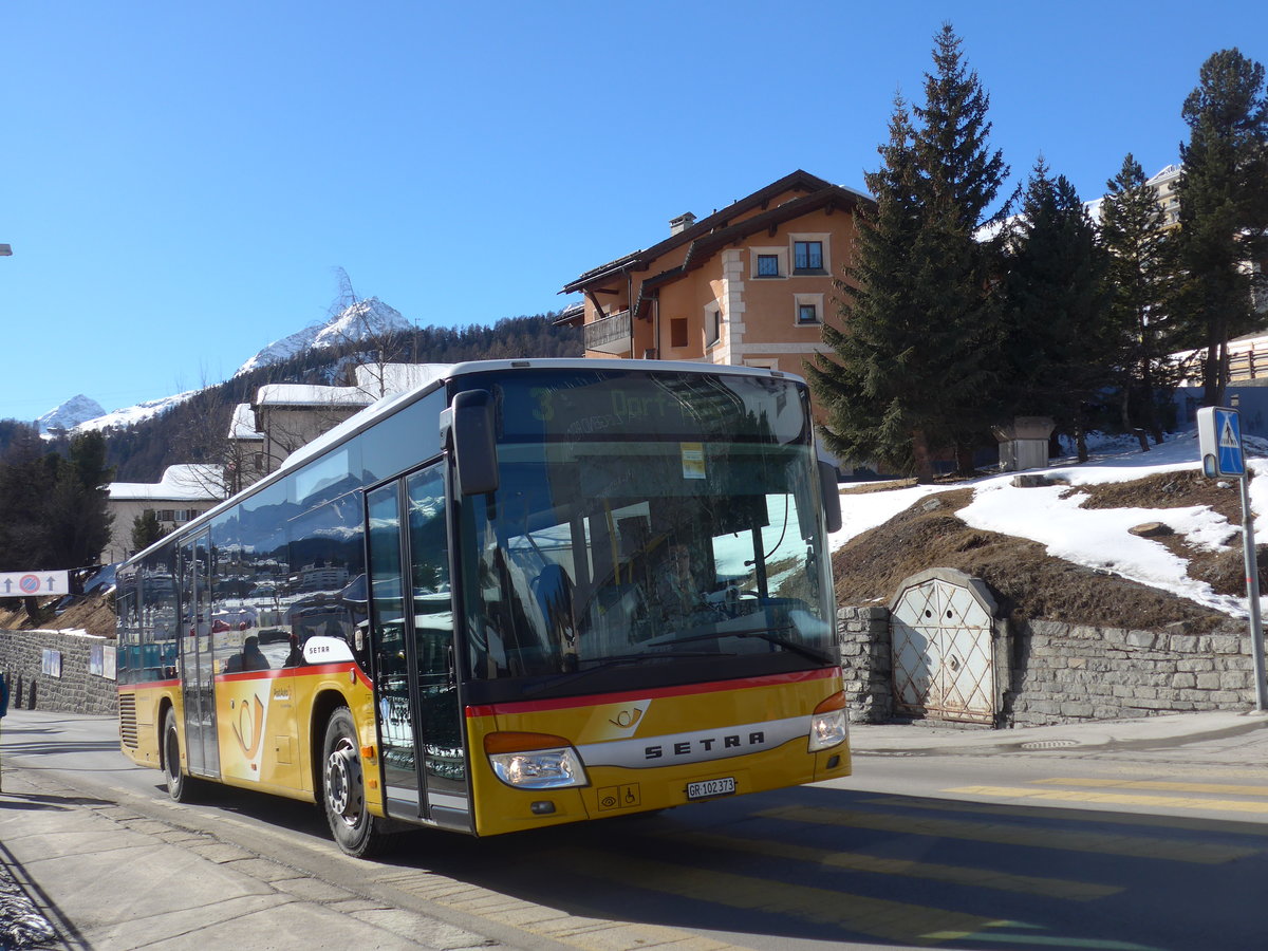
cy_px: 476
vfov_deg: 39.7
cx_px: 634
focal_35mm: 36
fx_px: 1319
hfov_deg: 51.4
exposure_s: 1/2000
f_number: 2.8
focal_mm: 7.5
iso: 80
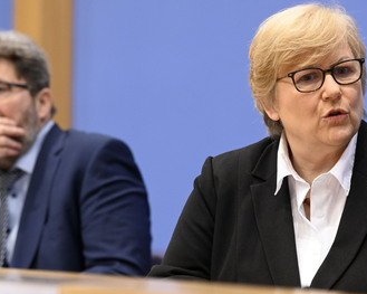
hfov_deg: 10.7
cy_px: 141
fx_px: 1955
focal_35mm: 180
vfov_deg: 8.6
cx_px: 189
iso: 5000
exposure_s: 1/500
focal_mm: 140
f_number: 5
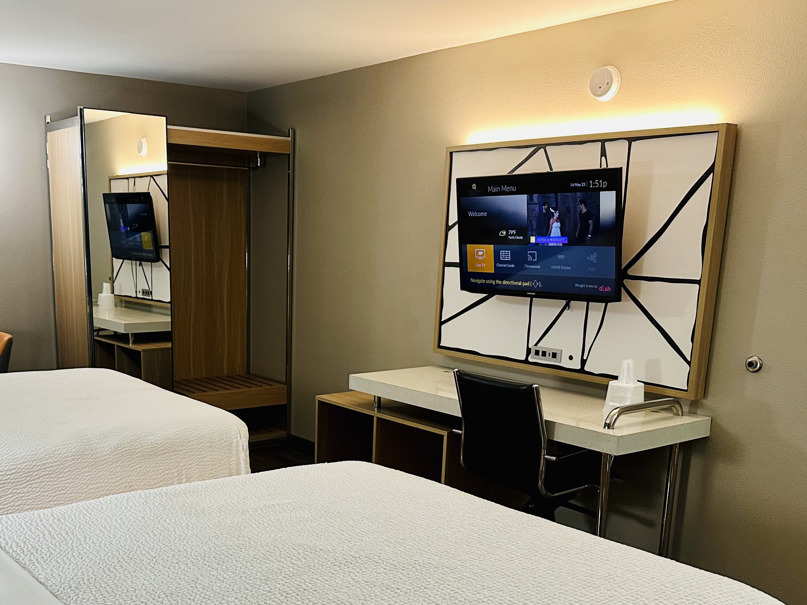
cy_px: 420
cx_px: 317
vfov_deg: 38.1
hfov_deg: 49.8
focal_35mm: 37
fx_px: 863
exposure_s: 1/60
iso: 320
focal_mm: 6.86
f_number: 1.78
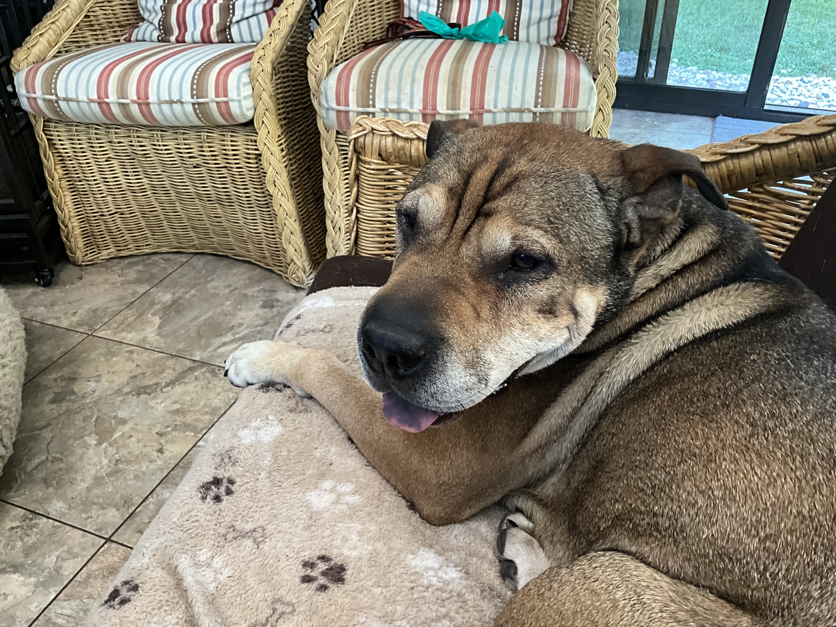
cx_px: 418
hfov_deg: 61.7
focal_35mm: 29
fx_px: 700
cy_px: 314
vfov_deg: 48.2
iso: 125
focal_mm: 3
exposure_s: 1/60
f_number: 1.8
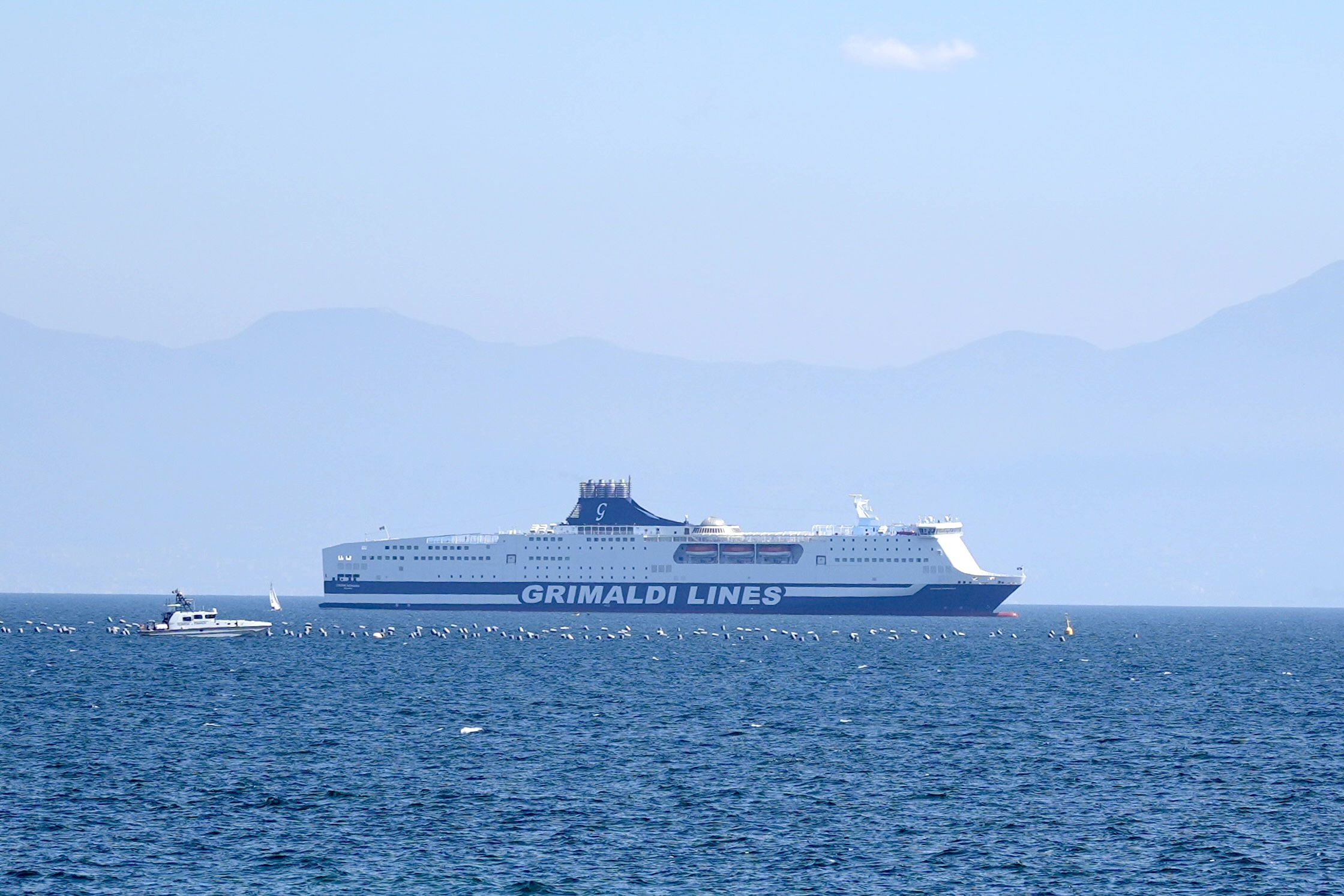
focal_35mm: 70
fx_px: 2613
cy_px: 448
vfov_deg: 19.5
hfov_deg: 28.8
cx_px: 672
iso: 100
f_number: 4
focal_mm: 70
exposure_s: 1/1600
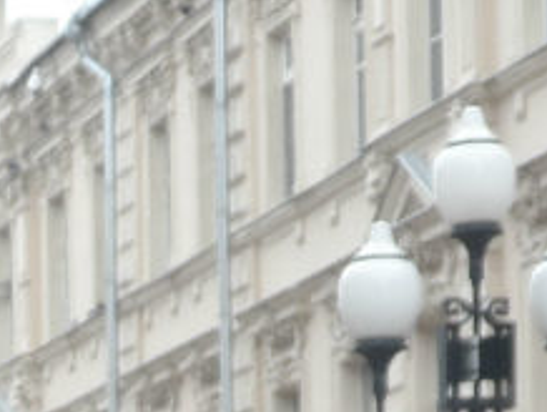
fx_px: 4081
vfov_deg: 5.5
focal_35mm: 258
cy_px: 1163
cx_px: -512
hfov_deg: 7.4
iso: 80
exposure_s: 1/45
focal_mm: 8
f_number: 3.9
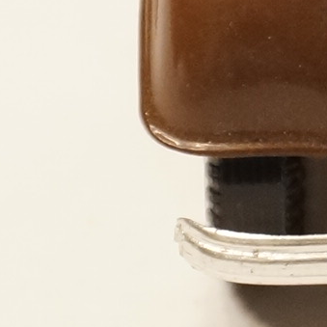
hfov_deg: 3.8
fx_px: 4916
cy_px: -269
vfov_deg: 3.8
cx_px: 595
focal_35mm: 460
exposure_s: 1/80
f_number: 5.6
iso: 1250
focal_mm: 50
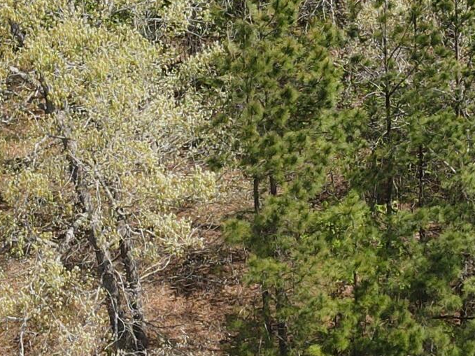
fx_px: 1454
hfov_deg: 18.4
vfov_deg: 13.9
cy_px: 118
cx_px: 385
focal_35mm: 106
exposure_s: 1/400
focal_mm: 4.5
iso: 100
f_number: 2.8
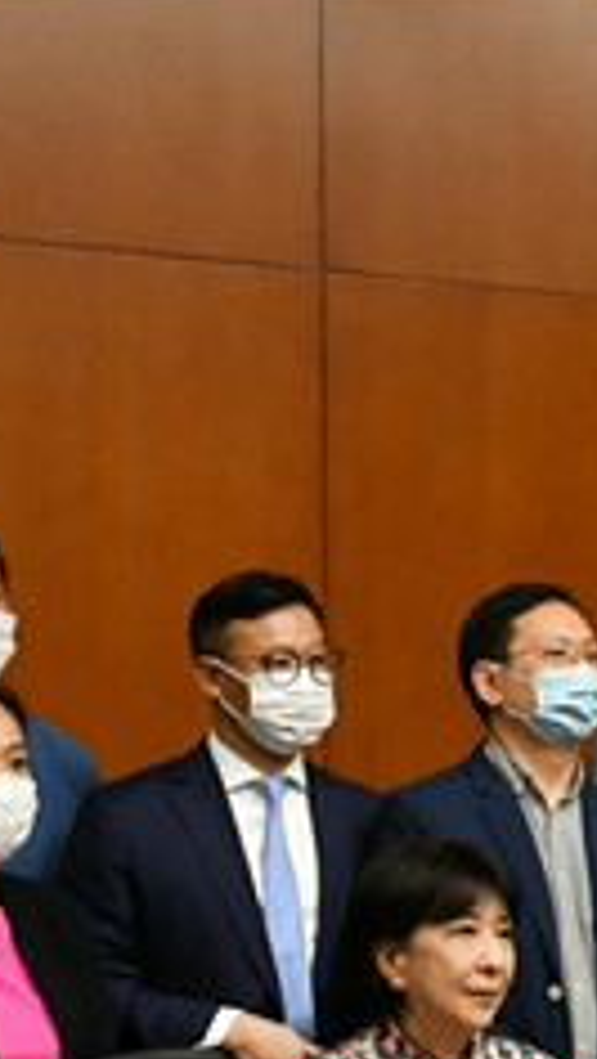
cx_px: 1064
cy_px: 871
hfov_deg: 11.7
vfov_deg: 21.9
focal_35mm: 96
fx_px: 2698
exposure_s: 1/125
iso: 6400
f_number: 7.1
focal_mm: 24
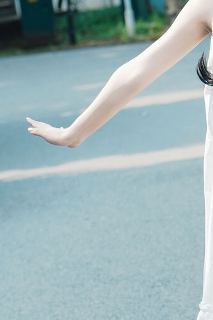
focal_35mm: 248
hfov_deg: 5.5
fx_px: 2199
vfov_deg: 8.3
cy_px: 106
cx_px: 264
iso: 200
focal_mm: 70
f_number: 5
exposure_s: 1/400
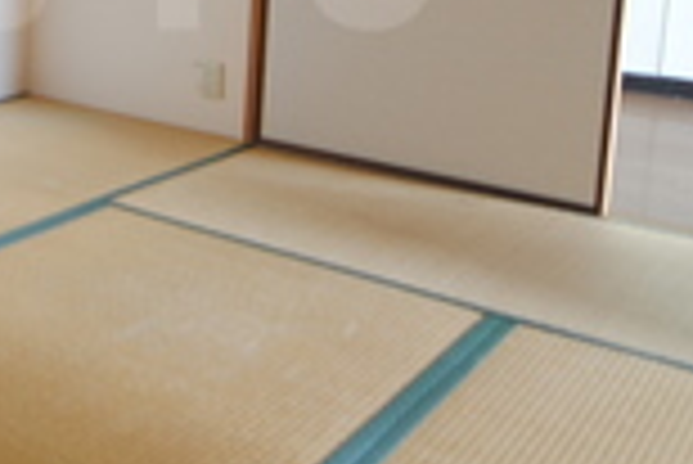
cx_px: -243
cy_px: -23
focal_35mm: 50
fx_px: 963
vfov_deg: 25.4
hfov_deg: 30.0
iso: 100
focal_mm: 8
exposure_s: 1/2.5
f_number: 4.5
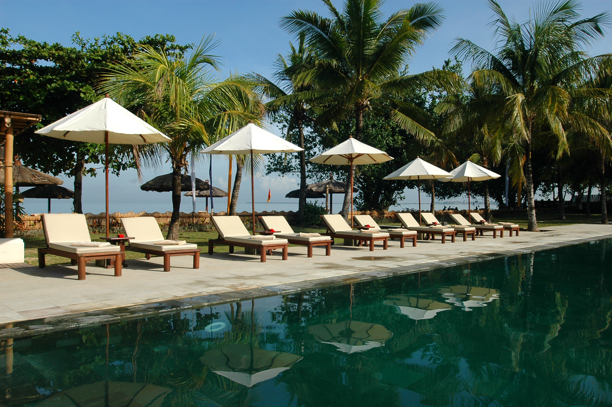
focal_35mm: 30
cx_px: 306
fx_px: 510
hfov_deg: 62.0
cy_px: 204
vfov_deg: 43.5
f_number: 9
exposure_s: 1/320
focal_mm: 20
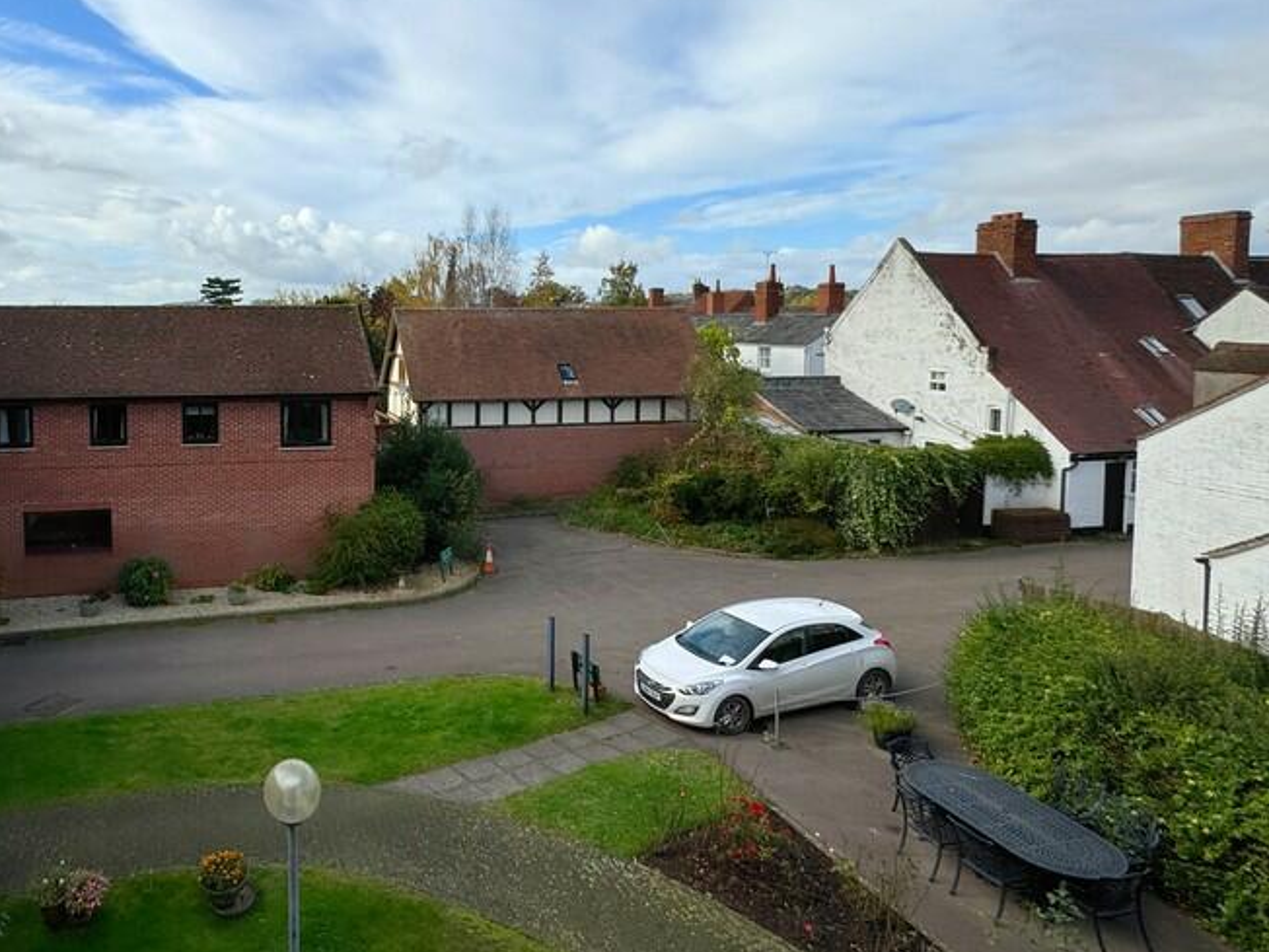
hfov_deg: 71.8
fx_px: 807
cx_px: 337
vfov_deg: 60.3
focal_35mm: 22
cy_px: 360
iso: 50
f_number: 2.2
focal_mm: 2.22
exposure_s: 1/2083
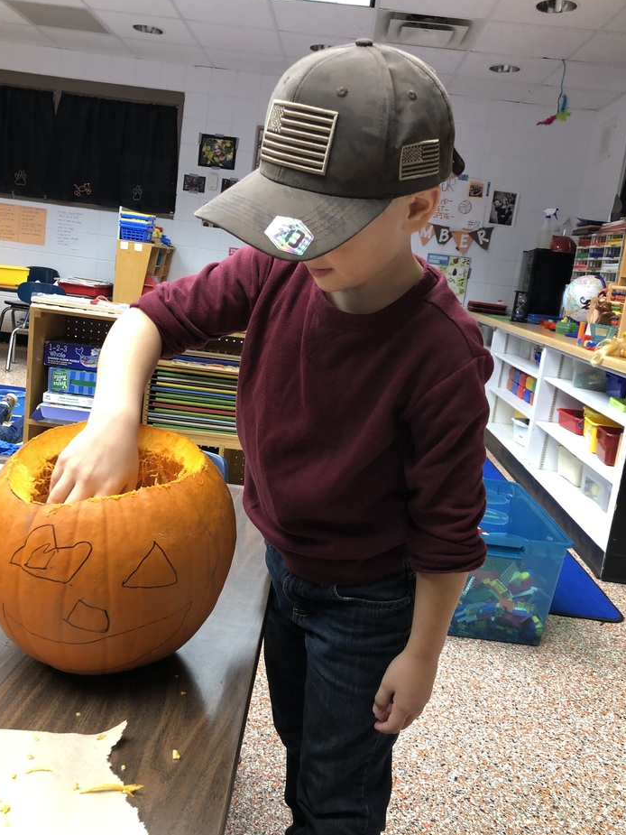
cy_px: 408
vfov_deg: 58.3
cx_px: 281
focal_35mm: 31
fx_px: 747
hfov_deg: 45.4
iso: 40
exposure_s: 1/17
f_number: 1.8
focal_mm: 3.99
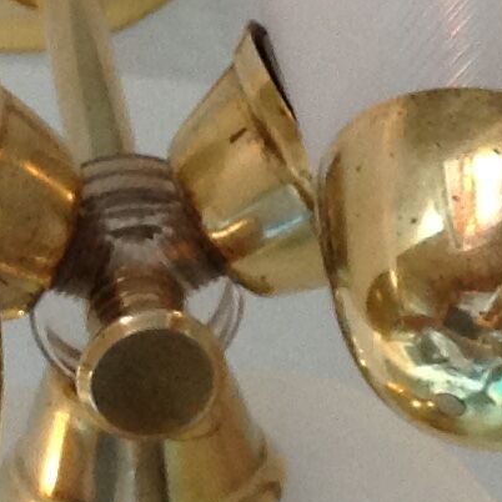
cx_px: 59
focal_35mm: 199
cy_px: 328
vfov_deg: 8.8
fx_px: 3265
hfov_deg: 8.8
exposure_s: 1/15
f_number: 2.4
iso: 125
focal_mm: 4.28
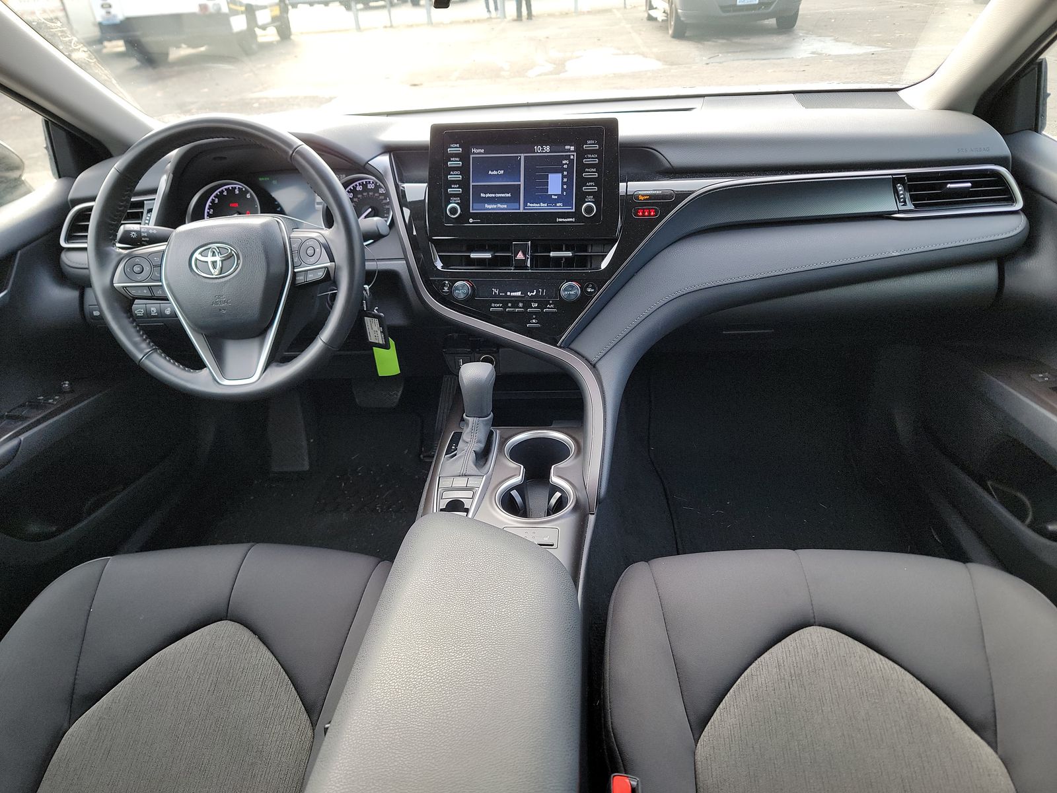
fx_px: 733
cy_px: 396
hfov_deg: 71.6
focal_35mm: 24
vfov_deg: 56.8
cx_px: 528
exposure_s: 1/59
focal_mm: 6.7
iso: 85
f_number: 1.8
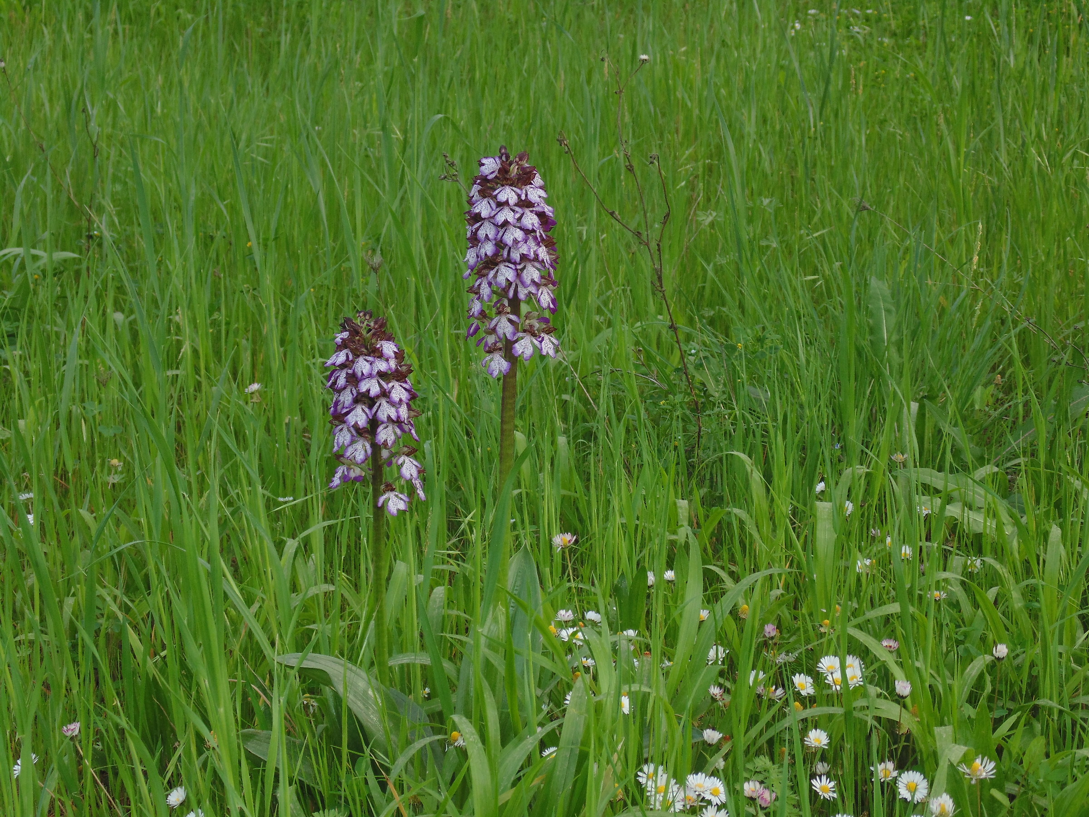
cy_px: 408
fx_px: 2485
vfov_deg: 18.7
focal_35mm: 79
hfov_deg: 24.7
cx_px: 544
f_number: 4.3
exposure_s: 1/200
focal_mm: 14.1
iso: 80
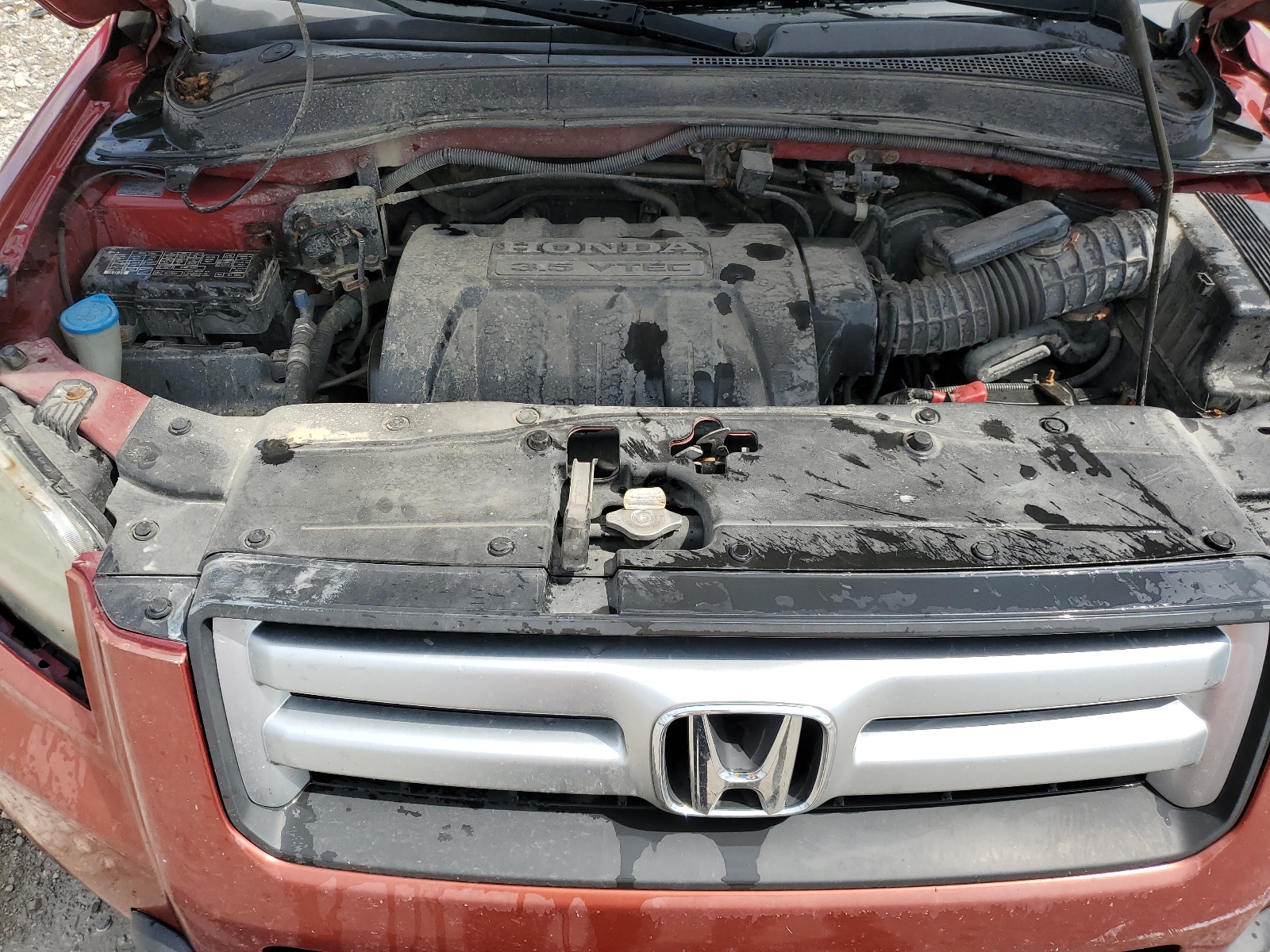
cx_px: 635
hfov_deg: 67.3
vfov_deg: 53.1
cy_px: 476
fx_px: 954
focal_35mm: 26
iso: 50
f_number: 1.5
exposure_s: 1/2000
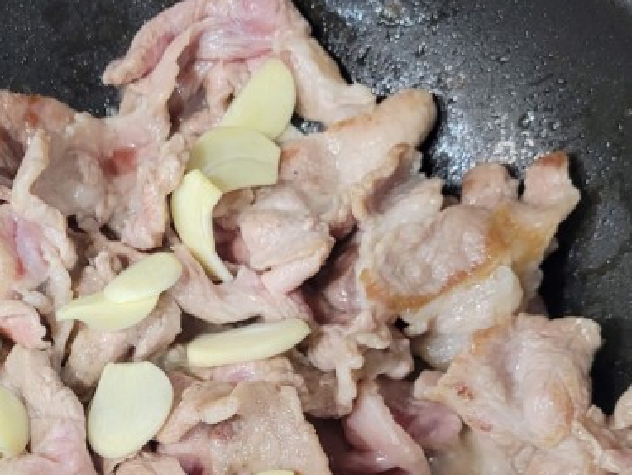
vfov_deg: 23.8
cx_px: 140
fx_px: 1060
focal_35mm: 58
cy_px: 513
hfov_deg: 32.4
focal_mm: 5.4
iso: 320
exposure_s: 1/40
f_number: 1.8
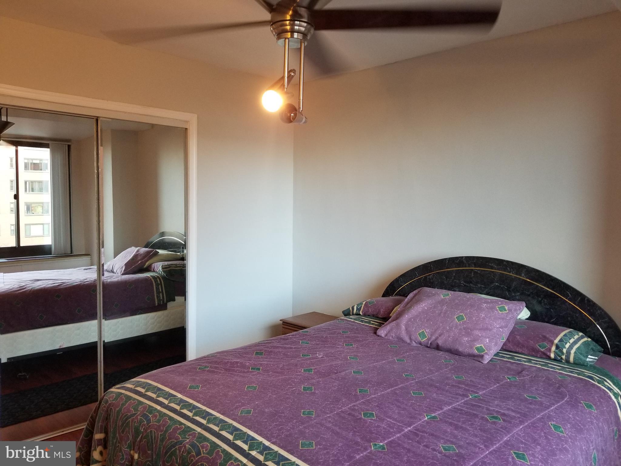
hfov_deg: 67.3
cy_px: 233
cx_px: 310
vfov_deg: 53.1
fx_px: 466
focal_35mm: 26
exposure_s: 1/60
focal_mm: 4.25
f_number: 1.7
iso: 160
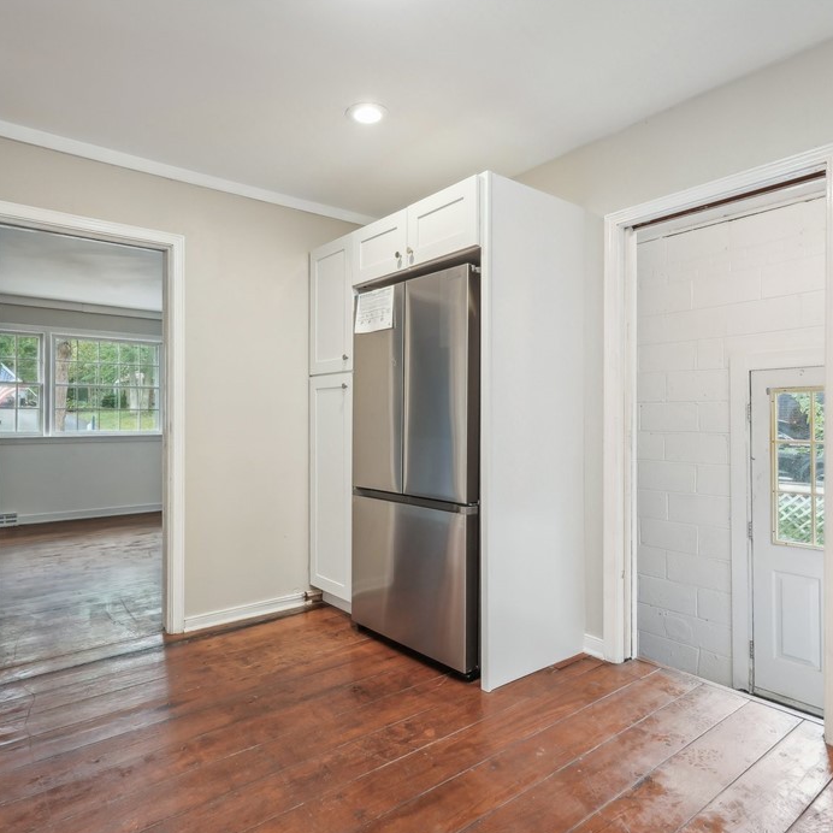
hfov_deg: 74.7
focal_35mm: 20
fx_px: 545
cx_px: 379
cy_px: 427
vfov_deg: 74.8
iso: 250
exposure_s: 1/10
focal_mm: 10
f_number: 7.1
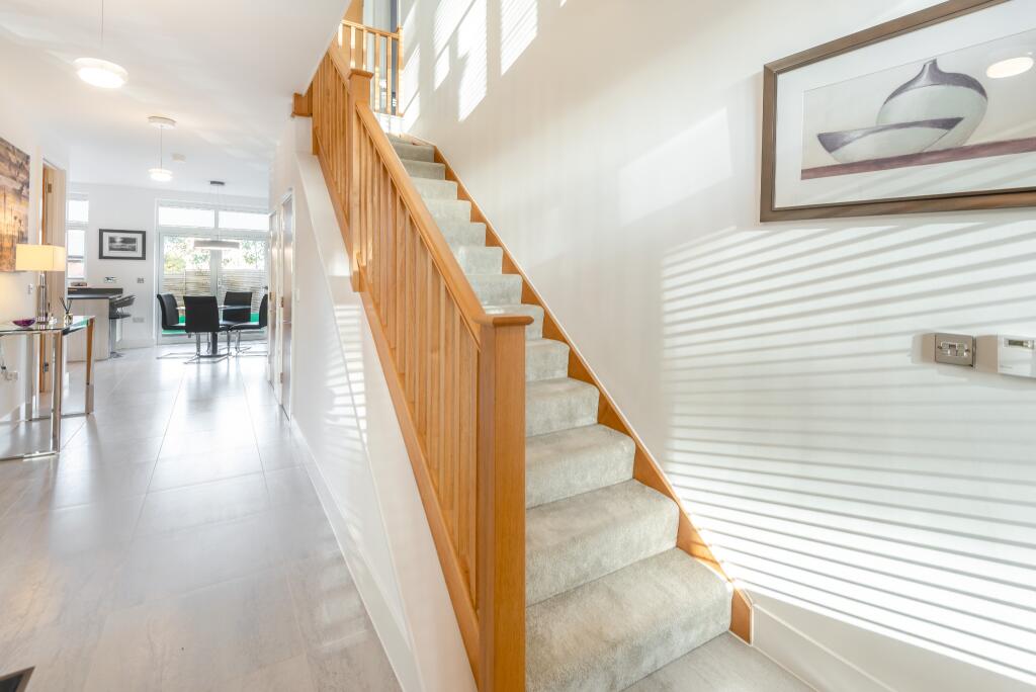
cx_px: 518
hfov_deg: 96.7
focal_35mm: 16
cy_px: 346
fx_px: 461
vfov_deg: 73.8
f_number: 8
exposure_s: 1/5
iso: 100
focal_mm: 16
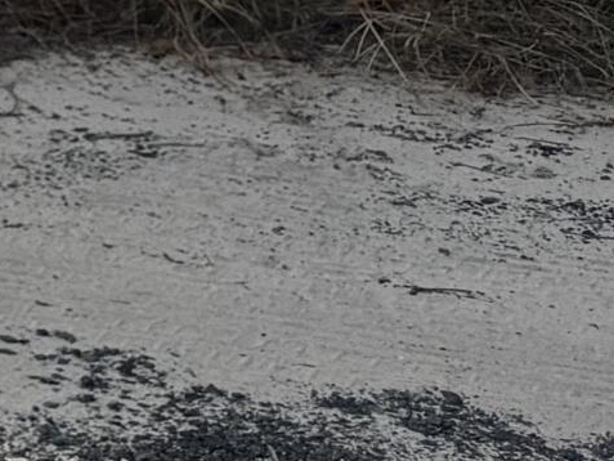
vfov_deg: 8.6
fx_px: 2679
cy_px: -787
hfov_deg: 10.5
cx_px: -1023
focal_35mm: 151
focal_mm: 6.76
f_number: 1.78
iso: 80
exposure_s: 1/9009
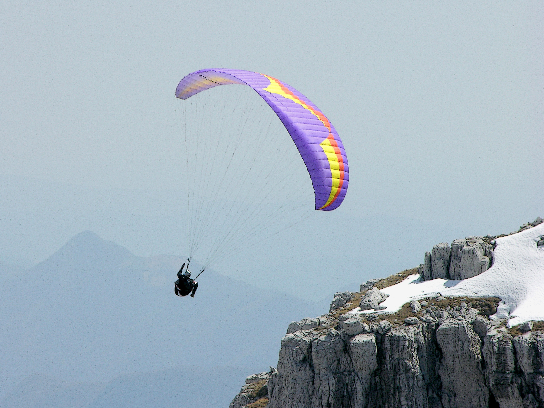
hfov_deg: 7.1
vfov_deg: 5.3
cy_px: 204
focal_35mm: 280
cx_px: 272
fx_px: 4400
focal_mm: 71.2
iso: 50
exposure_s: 1/348
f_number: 6.6
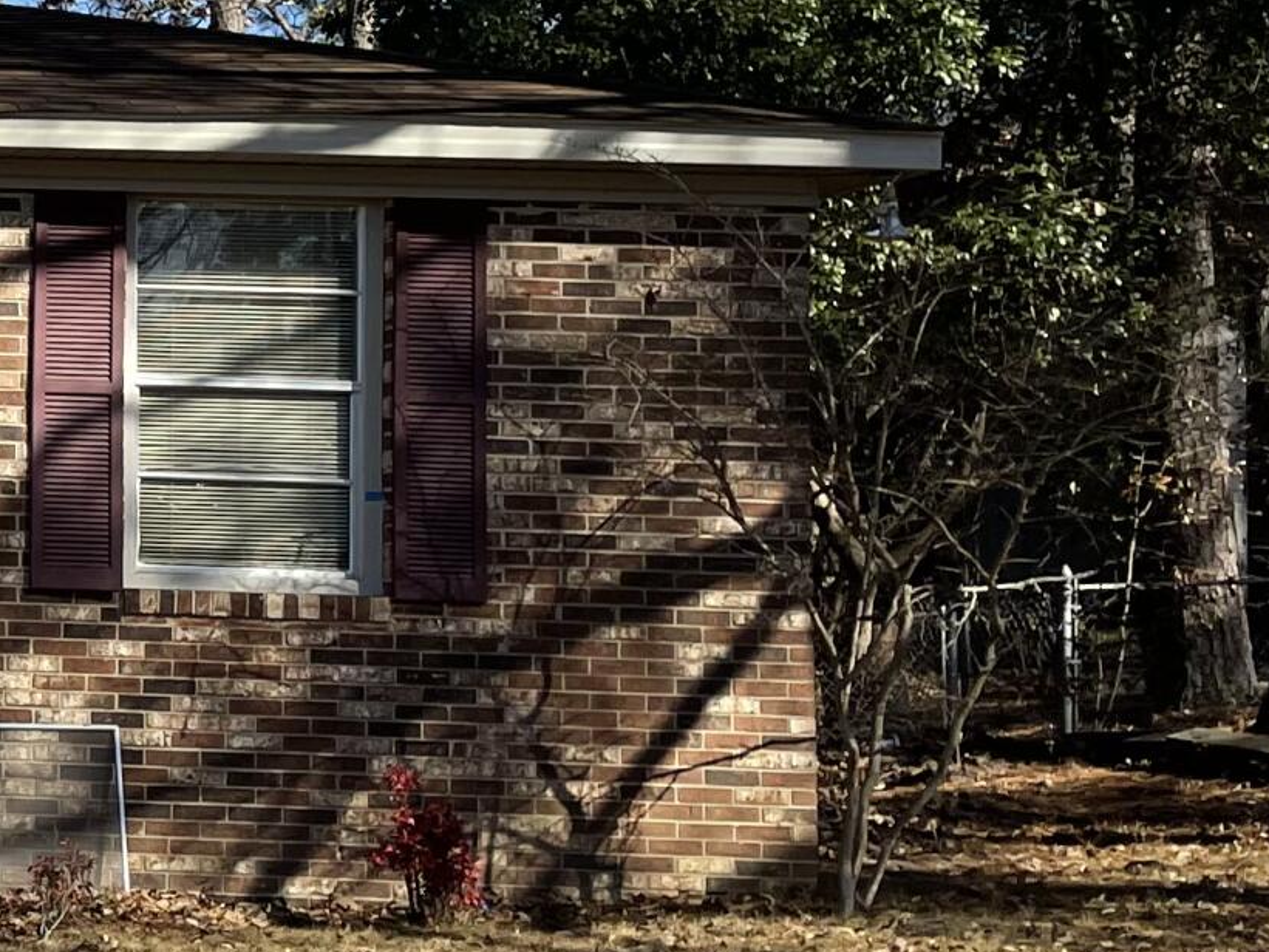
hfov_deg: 17.3
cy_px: 400
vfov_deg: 15.6
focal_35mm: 95
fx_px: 3483
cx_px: -924
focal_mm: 4.2
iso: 32
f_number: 1.6
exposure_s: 1/3610
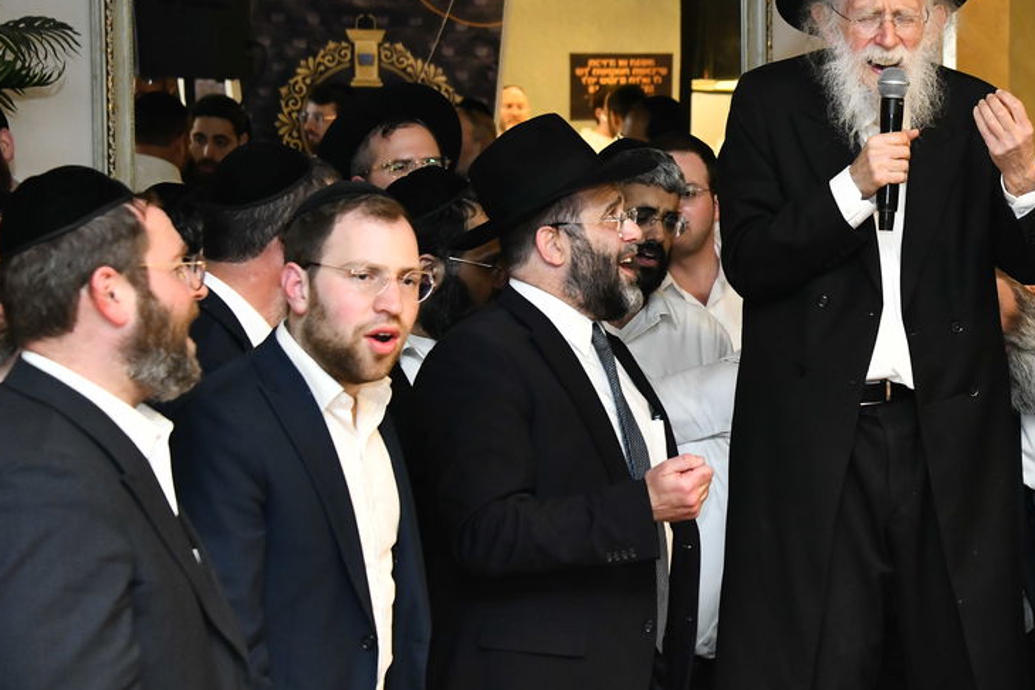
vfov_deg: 11.5
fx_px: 3421
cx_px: 907
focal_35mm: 119
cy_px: 225
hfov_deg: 17.0
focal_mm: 62
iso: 1600
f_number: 5.6
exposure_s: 1/100
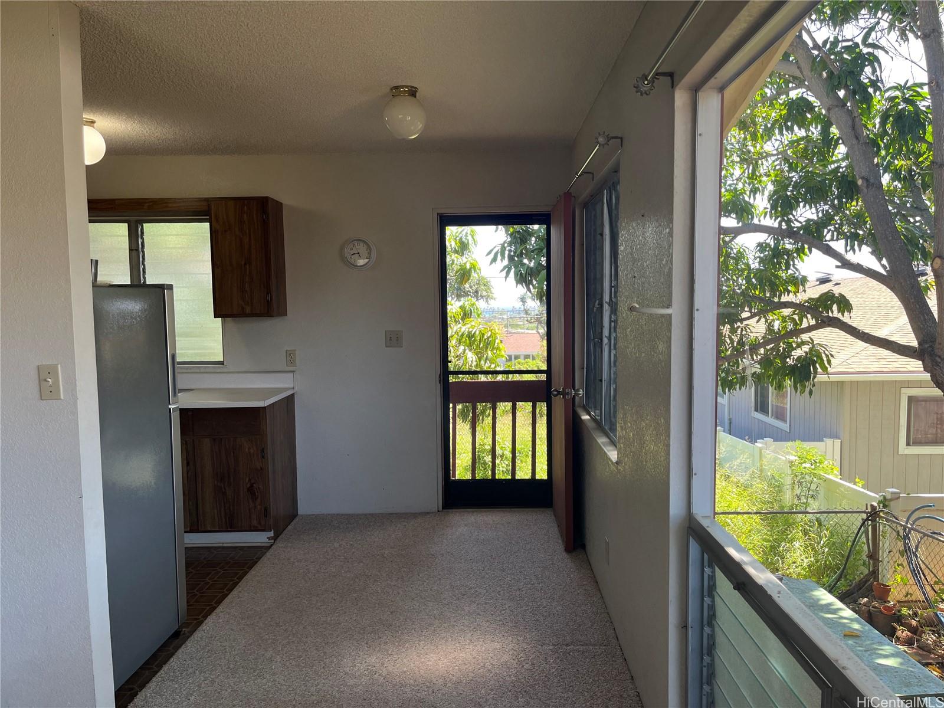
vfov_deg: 53.1
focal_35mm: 26
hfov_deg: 67.3
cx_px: 472
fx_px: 709
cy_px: 354
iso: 40
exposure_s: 1/122
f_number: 1.6
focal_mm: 5.1
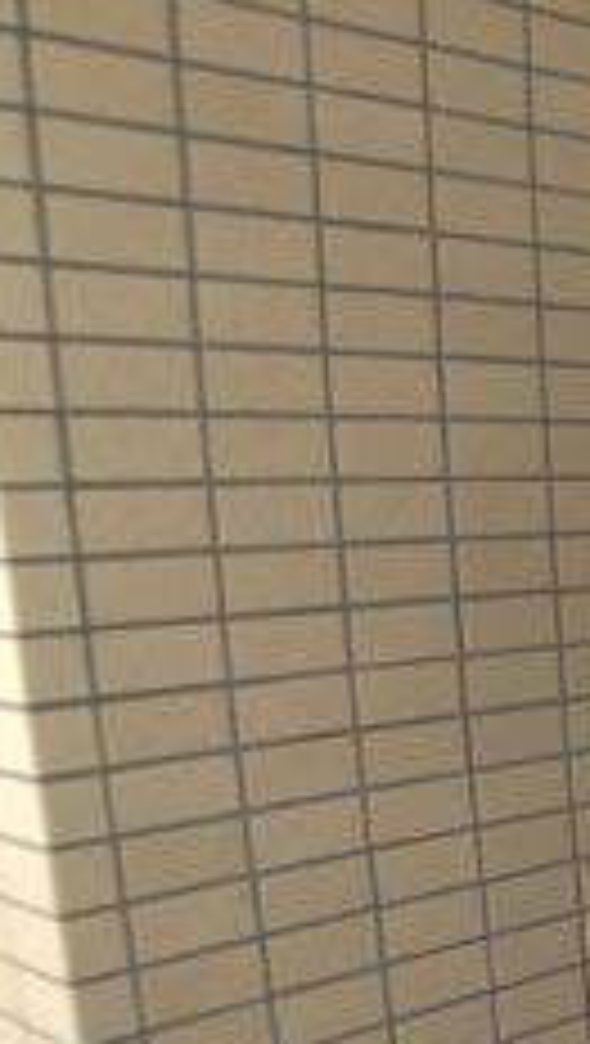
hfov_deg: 12.6
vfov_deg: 24.8
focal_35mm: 84
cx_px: 1207
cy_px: 860
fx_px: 2329
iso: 80
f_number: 1.8
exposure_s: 1/7
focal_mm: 3.99
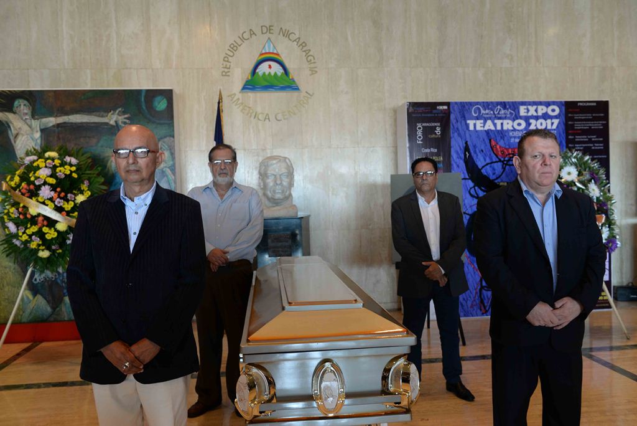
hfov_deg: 58.7
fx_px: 567
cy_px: 213
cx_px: 318
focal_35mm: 32
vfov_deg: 41.2
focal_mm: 32
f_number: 5.6
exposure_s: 1/30
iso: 640
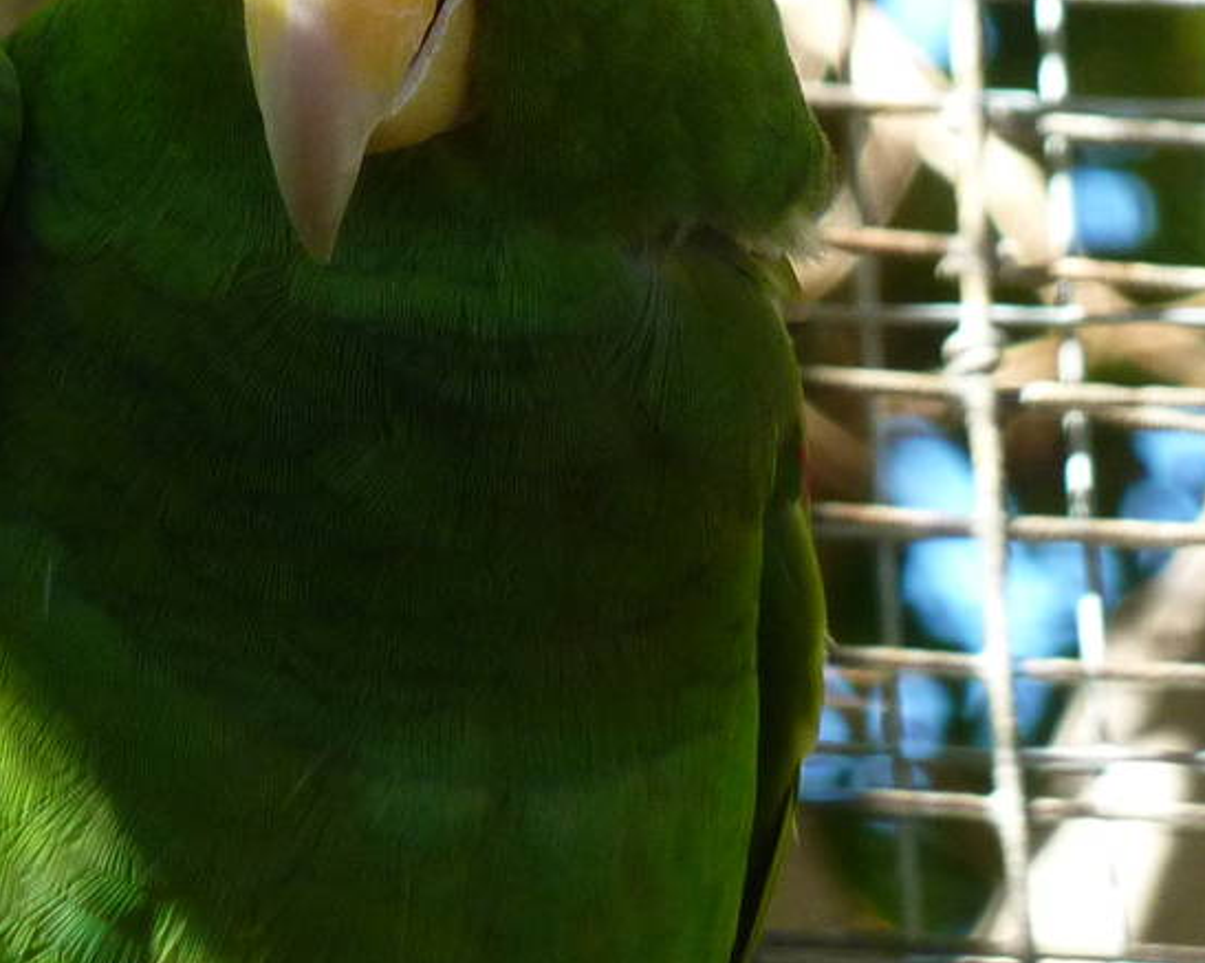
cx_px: 630
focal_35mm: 857
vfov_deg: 1.8
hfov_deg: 2.3
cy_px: 229
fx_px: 30547
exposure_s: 1/125
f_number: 4.9
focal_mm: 49.2
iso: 250
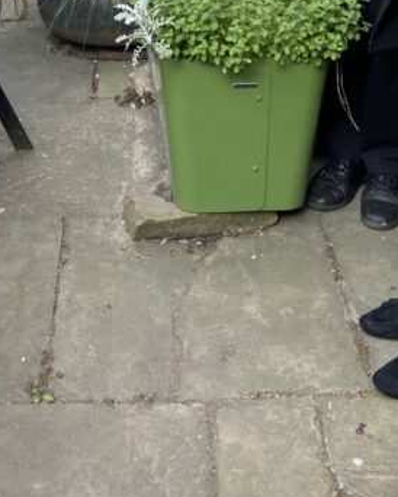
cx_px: 100
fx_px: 1118
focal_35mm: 76
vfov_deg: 22.3
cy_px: -158
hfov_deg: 20.0
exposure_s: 1/354
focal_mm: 4.25
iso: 32
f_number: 1.8
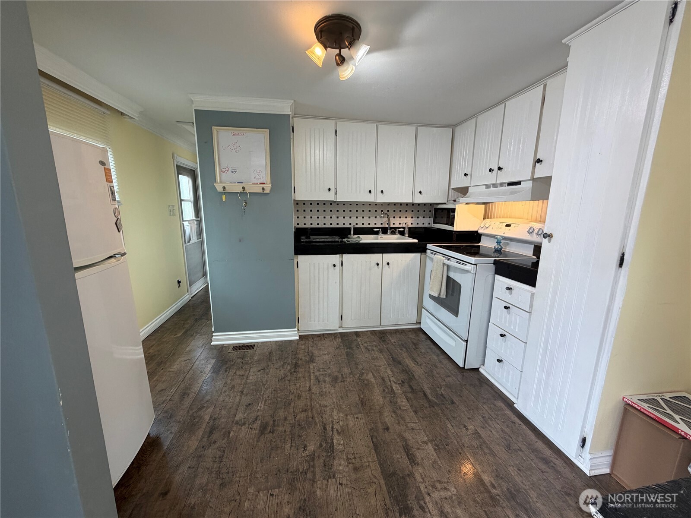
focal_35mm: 14
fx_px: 279
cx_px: 346
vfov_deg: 85.7
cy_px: 259
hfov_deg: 102.1
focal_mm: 2.22
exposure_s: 1/120
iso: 160
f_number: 2.2
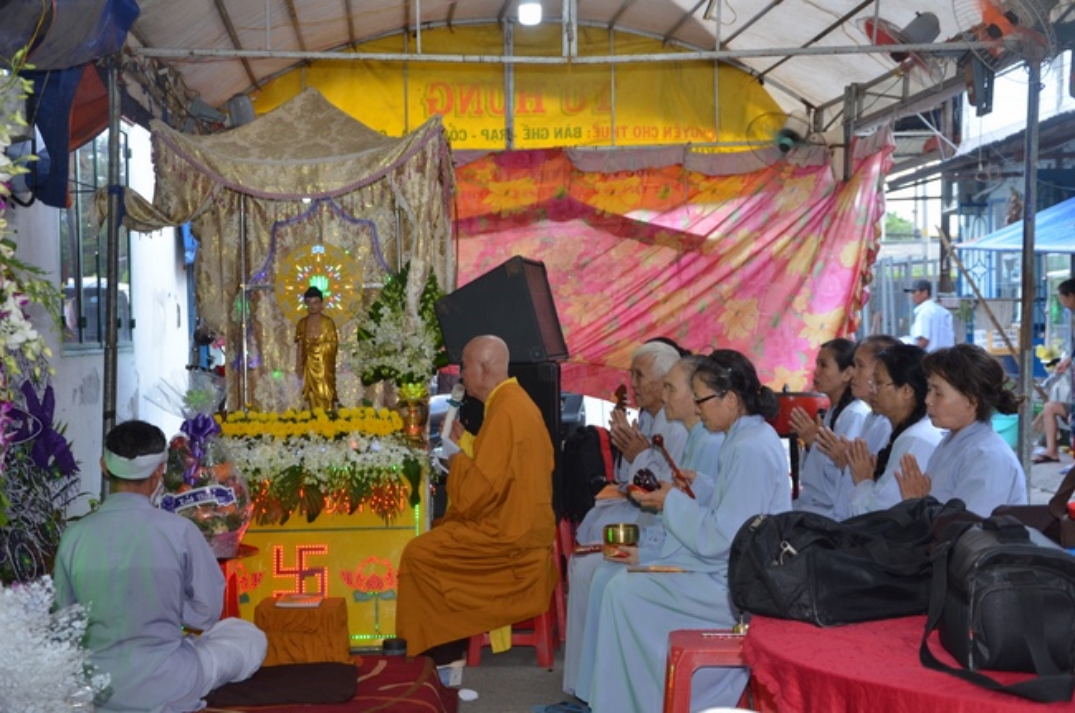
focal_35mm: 52
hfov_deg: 37.9
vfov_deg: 25.7
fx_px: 1565
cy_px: 356
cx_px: 538
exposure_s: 1/125
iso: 640
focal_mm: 35
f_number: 4.5
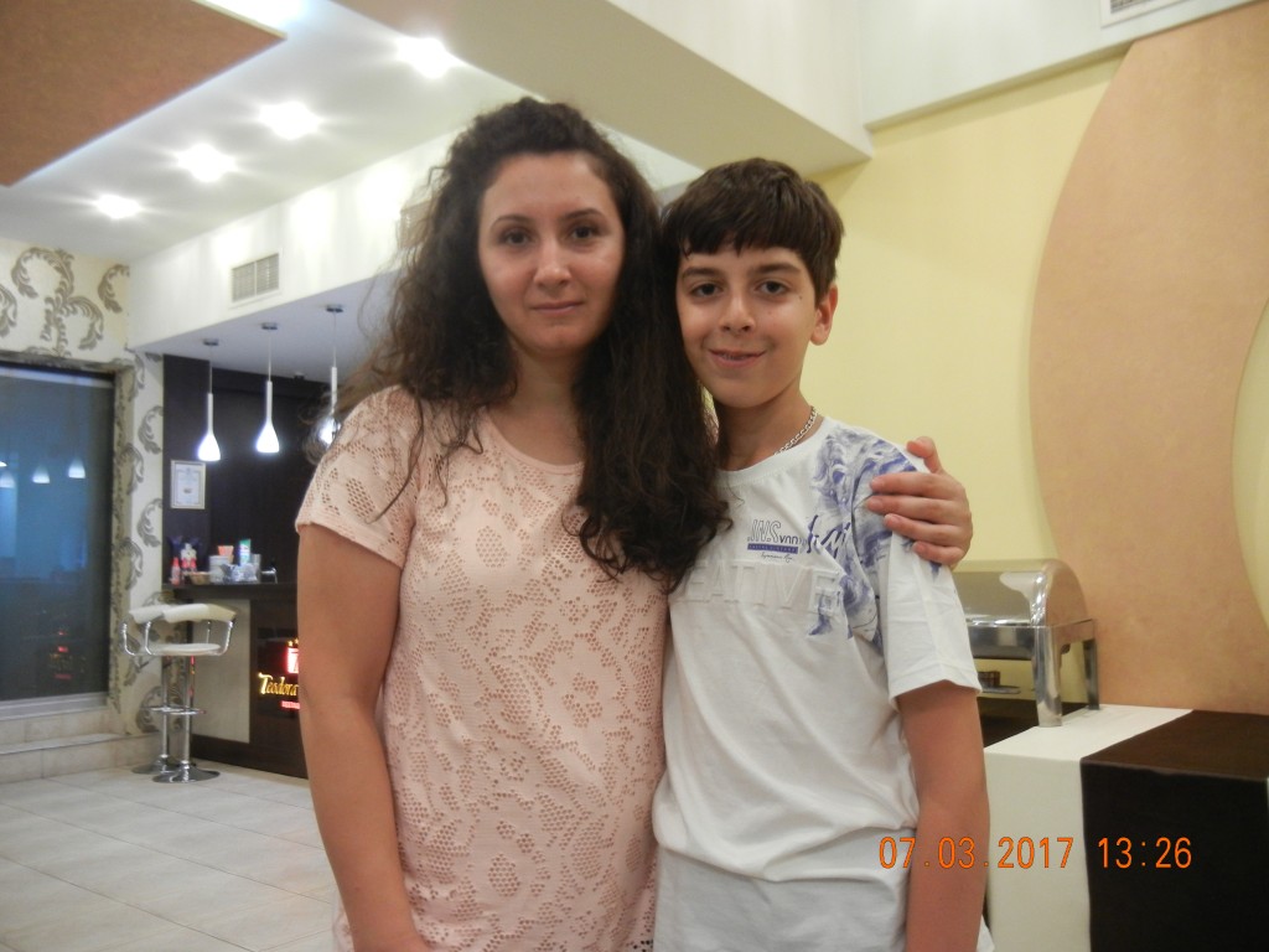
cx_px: 634
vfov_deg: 46.8
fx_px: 1100
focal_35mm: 30
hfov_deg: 60.0
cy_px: 476
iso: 400
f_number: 3.5
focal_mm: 5.4
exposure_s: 1/5.3
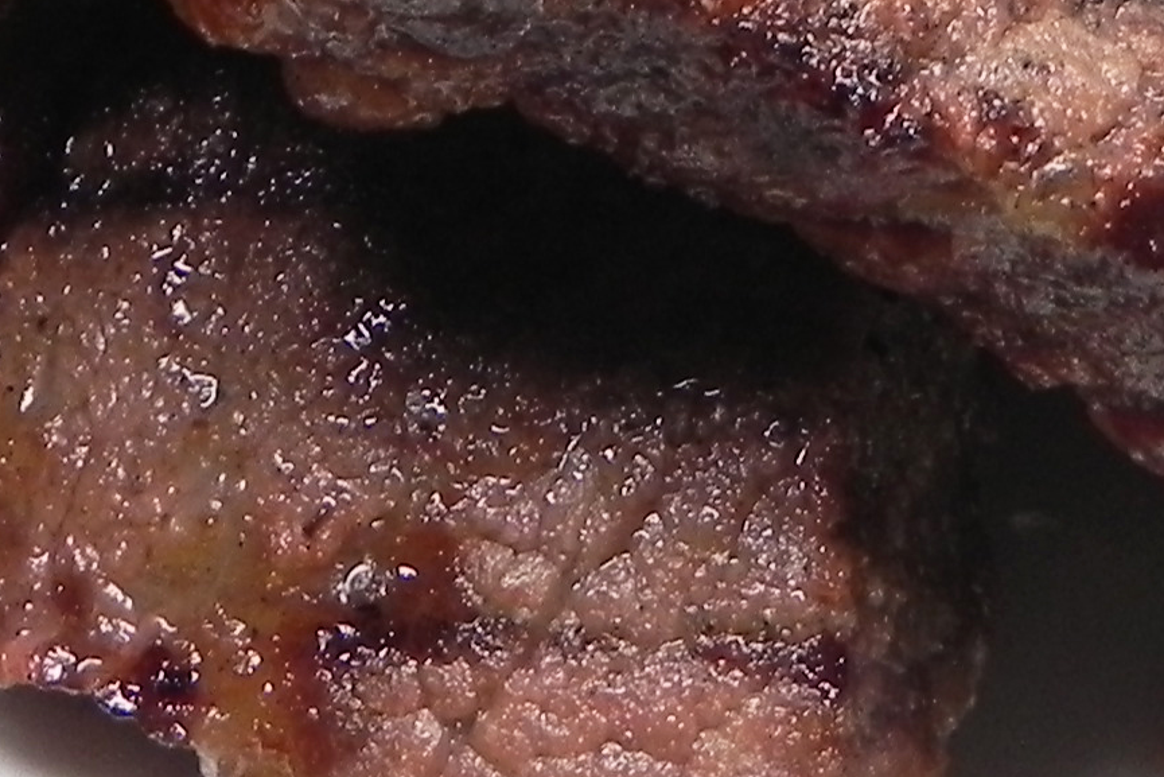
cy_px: -167
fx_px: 3686
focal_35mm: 114
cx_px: 522
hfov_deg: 17.9
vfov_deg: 11.8
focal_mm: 4.6
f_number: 3.5
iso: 215
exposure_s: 1/30.6
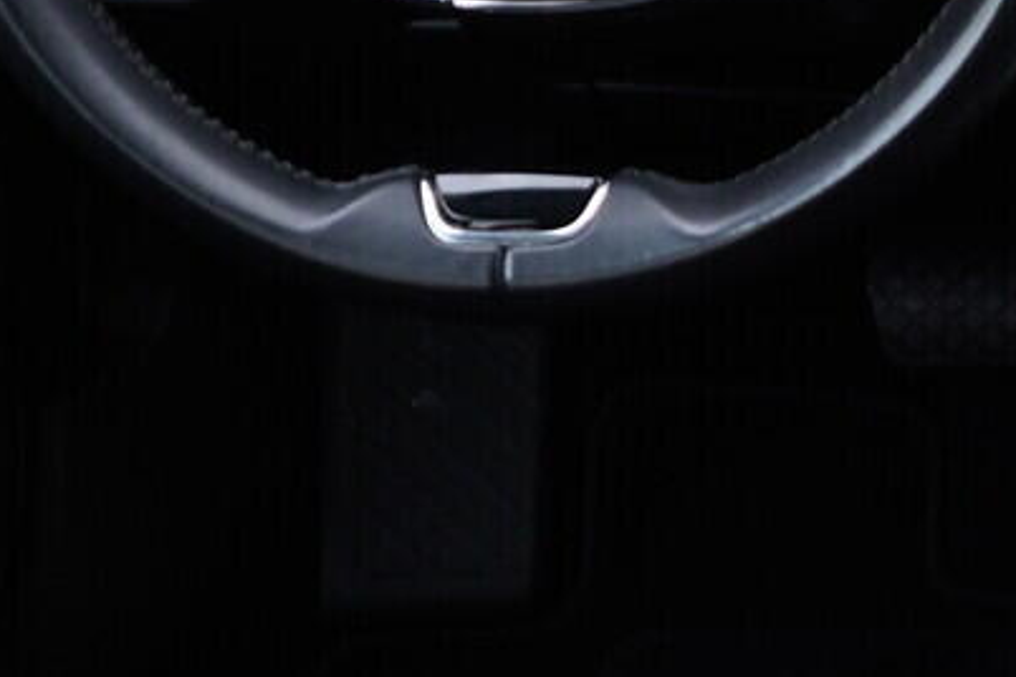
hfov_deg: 14.6
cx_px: 1605
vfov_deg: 10.6
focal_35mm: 129
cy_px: 43
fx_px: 3640
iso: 160
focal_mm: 24
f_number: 2.8
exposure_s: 1/40
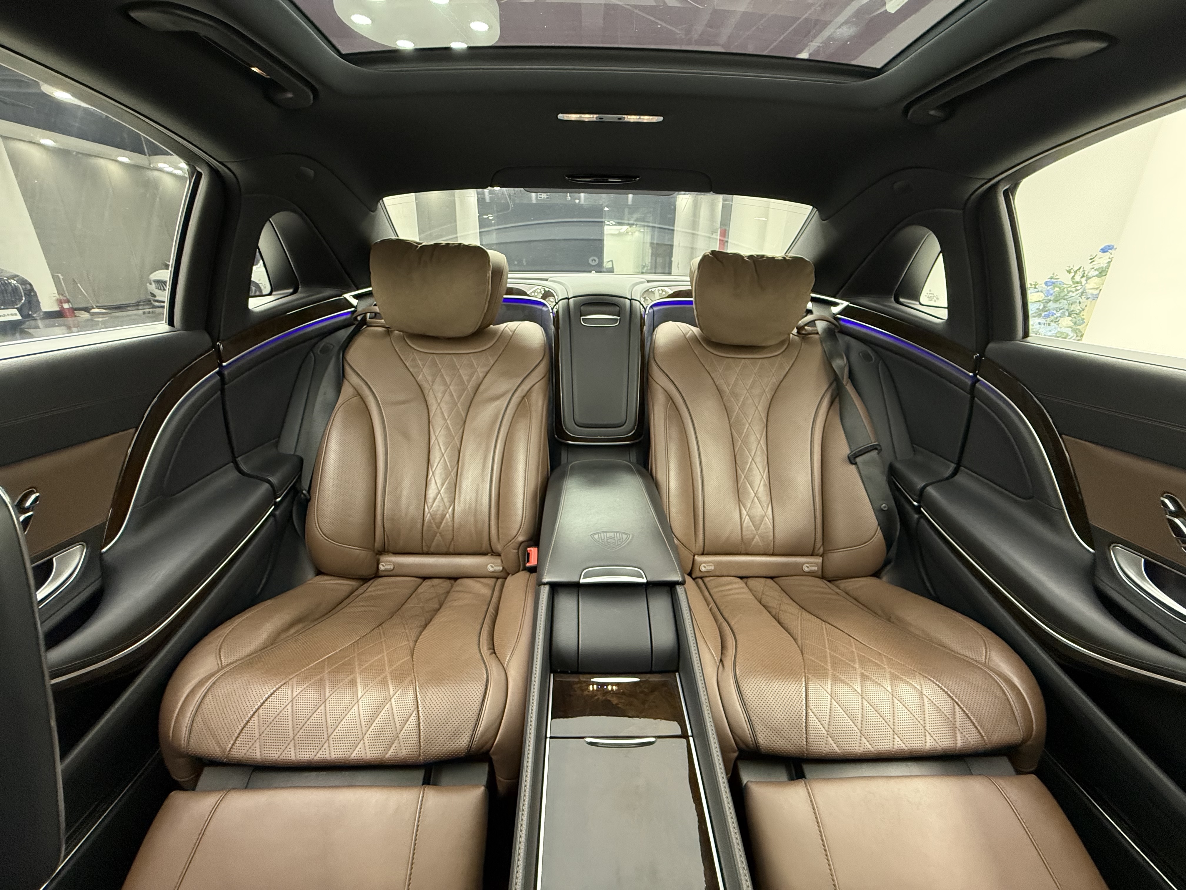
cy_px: 445
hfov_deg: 102.1
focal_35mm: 14
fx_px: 480
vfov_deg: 85.7
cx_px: 593
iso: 400
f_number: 2.2
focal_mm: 2.22
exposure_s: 1/84
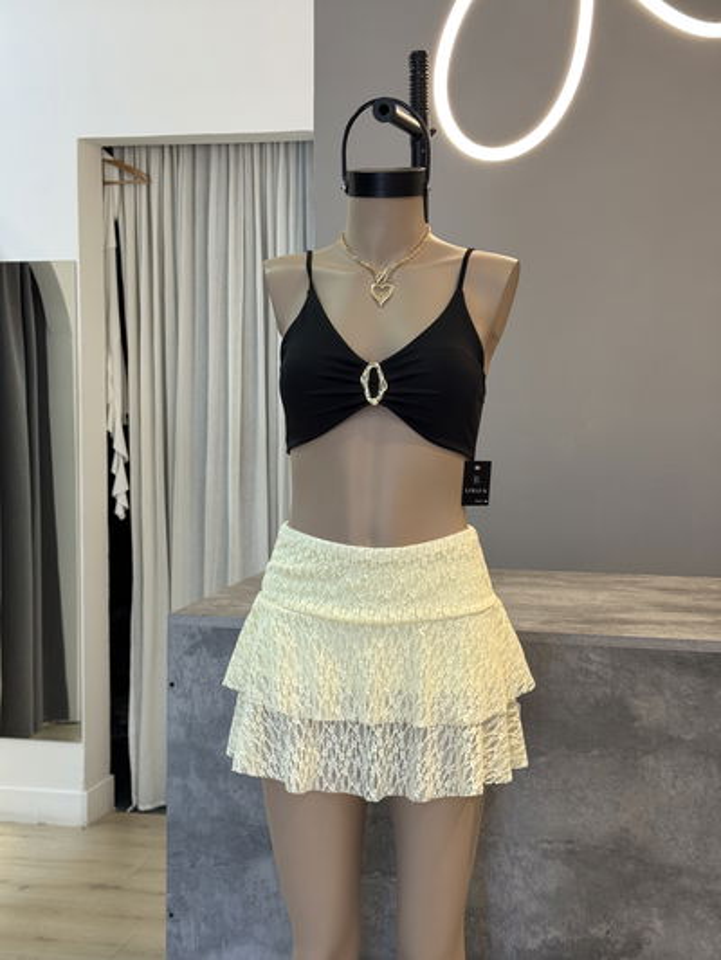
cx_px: 360
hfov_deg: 30.3
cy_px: 480
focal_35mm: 48
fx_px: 1332
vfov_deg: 39.6
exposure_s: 1/100
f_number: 1.78
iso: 64
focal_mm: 6.76
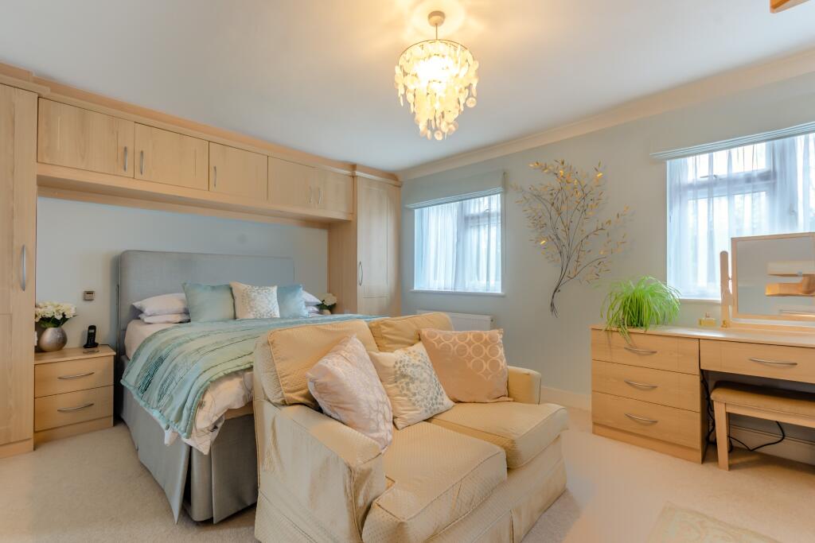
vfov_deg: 77.3
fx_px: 340
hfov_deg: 100.4
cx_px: 408
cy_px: 272
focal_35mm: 15
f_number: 8
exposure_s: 1/6
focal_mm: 10
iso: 100
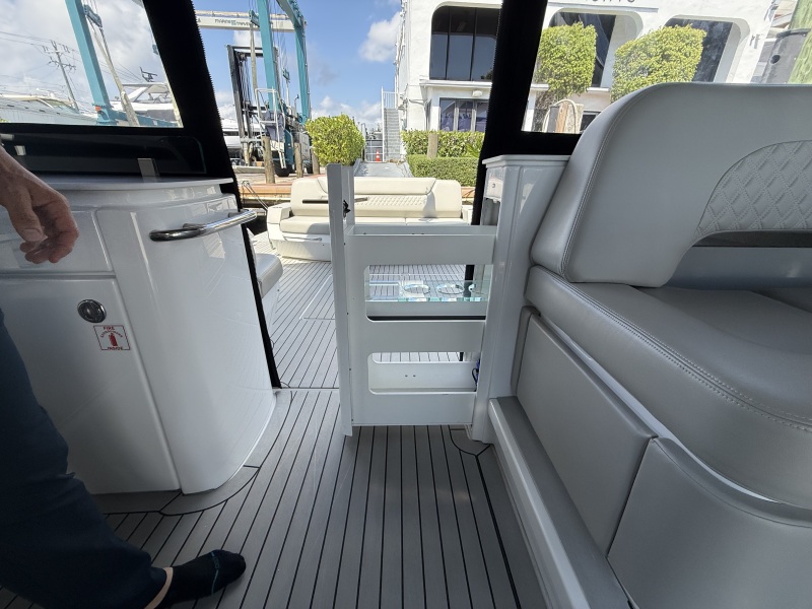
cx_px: 406
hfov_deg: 102.1
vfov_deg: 85.7
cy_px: 304
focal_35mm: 14
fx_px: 328
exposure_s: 1/694
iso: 64
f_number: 2.2
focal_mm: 2.22
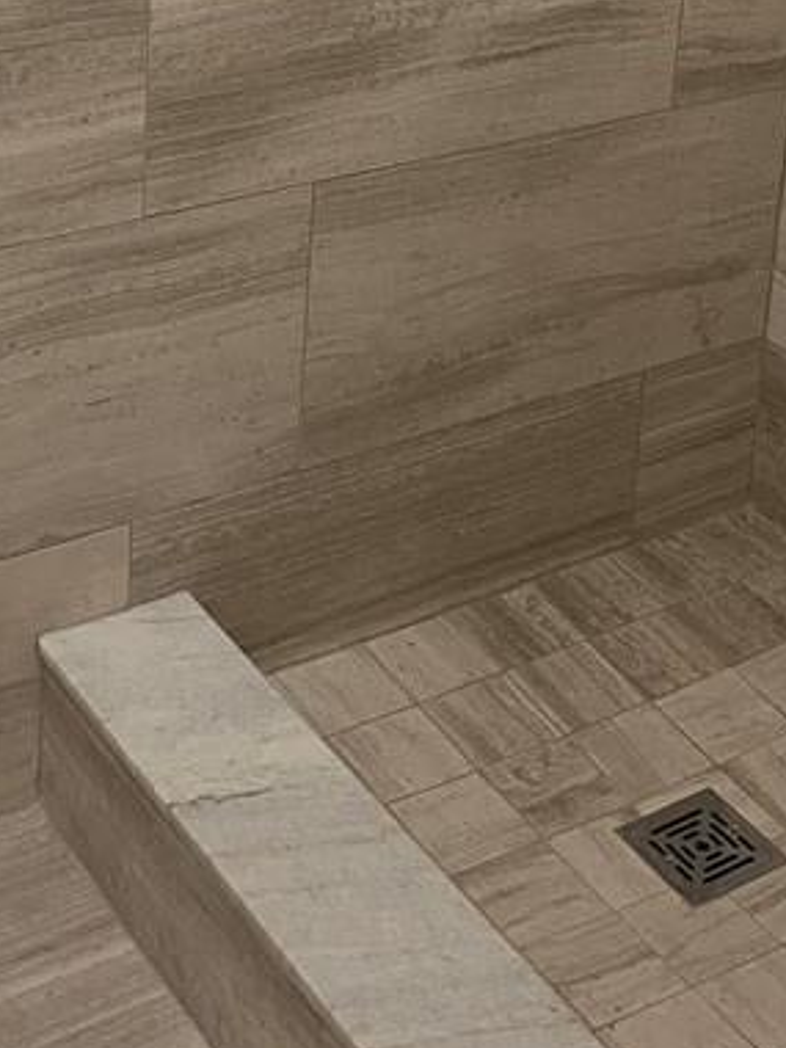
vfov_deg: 26.2
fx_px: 2119
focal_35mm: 70
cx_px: 507
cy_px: -17
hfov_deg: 21.0
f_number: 1.8
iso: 100
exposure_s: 1/60
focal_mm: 4.25
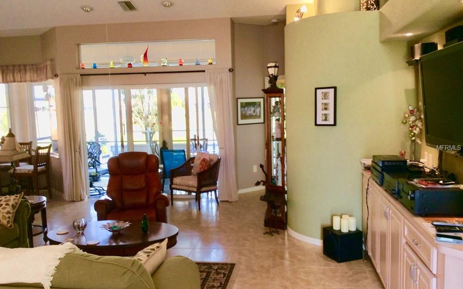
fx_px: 429
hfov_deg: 56.7
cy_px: 148
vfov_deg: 37.3
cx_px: 232
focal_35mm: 34
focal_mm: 3.3
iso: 32
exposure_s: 1/25
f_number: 2.4
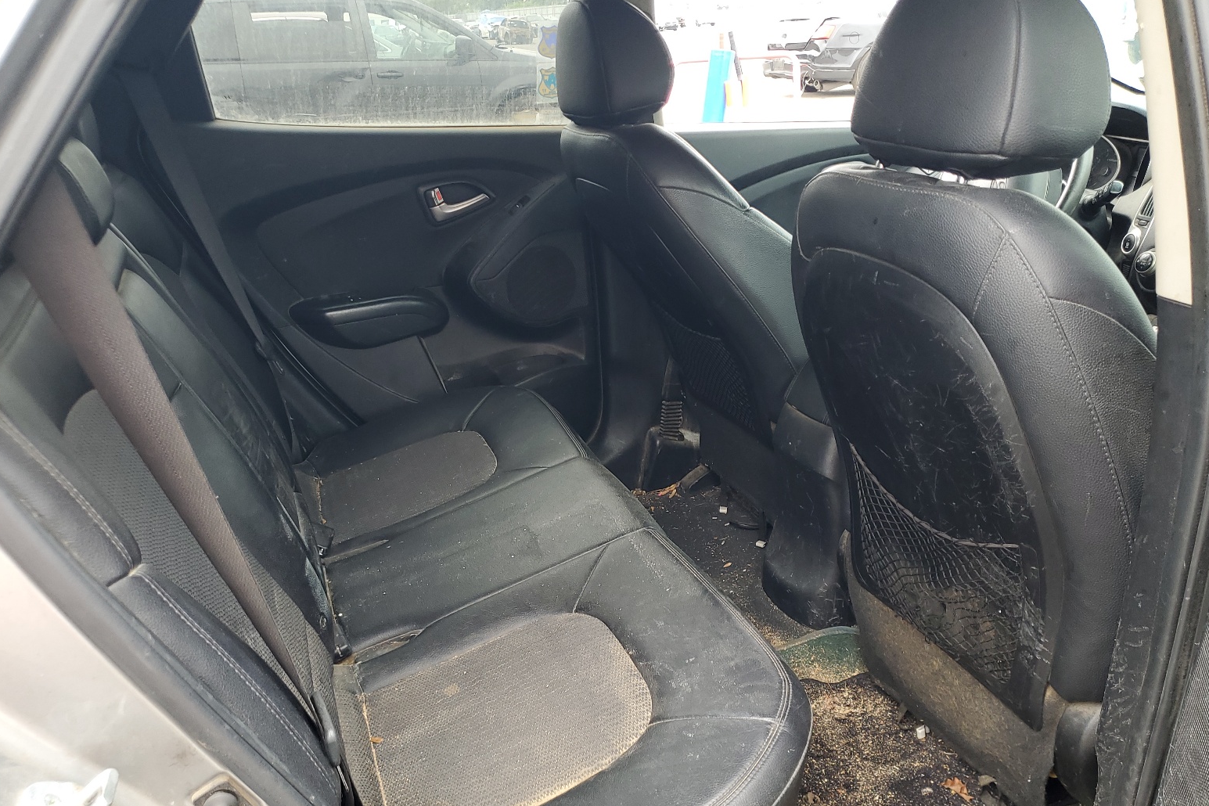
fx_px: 940
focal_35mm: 28
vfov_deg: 46.2
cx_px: 586
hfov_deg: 65.5
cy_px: 467
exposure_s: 1/60.2
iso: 55
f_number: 1.5
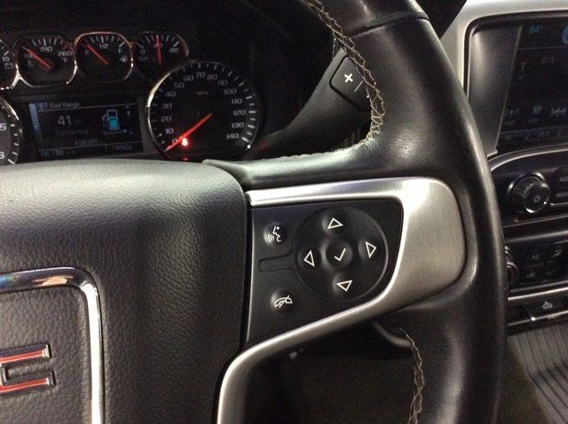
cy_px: 212
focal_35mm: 32
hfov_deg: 56.9
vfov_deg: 44.1
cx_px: 284
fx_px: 524
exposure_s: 1/15
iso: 320
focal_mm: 3.3
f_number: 2.4
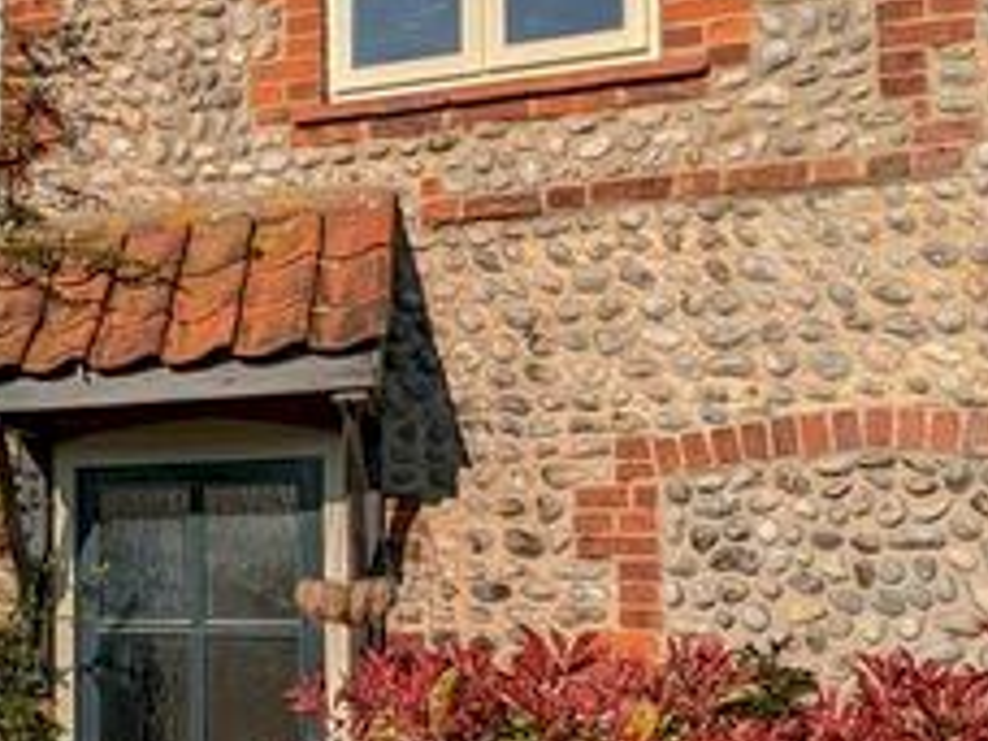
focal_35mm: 49
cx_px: -184
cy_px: 522
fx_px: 1399
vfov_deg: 29.4
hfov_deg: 32.5
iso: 40
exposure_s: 1/3597
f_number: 2.2
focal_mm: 2.35
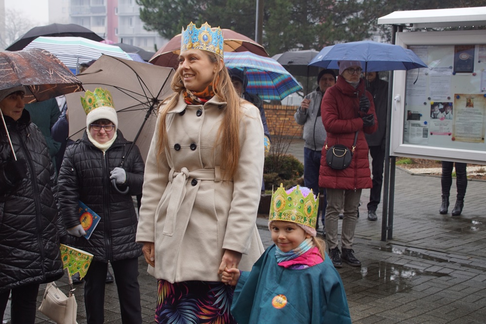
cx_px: 243
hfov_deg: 37.8
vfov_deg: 25.8
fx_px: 709
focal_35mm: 52
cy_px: 162
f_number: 4.5
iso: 320
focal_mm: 35
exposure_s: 1/160
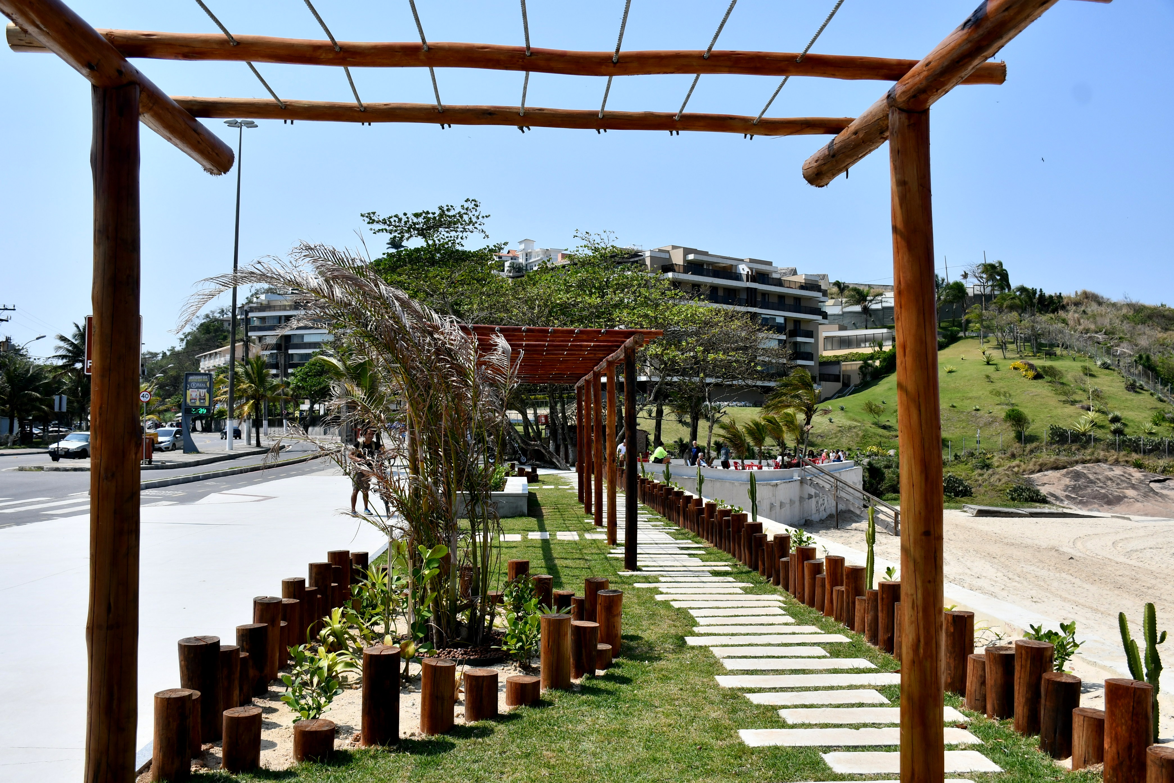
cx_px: 587
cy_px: 392
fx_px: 1076
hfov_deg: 57.2
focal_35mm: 33
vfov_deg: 40.0
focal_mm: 22
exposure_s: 1/2000
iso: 320
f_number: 5.6
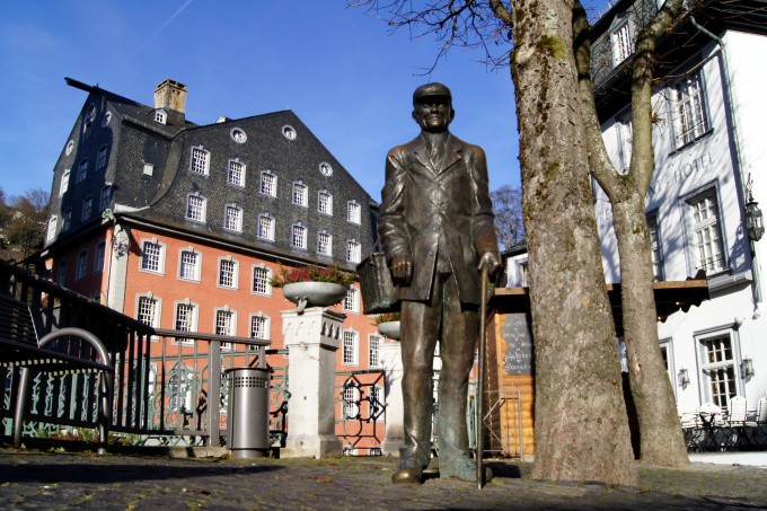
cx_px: 384
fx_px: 575
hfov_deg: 67.4
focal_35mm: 27
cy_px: 256
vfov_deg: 47.9
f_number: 11
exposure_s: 1/100
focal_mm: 18
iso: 100
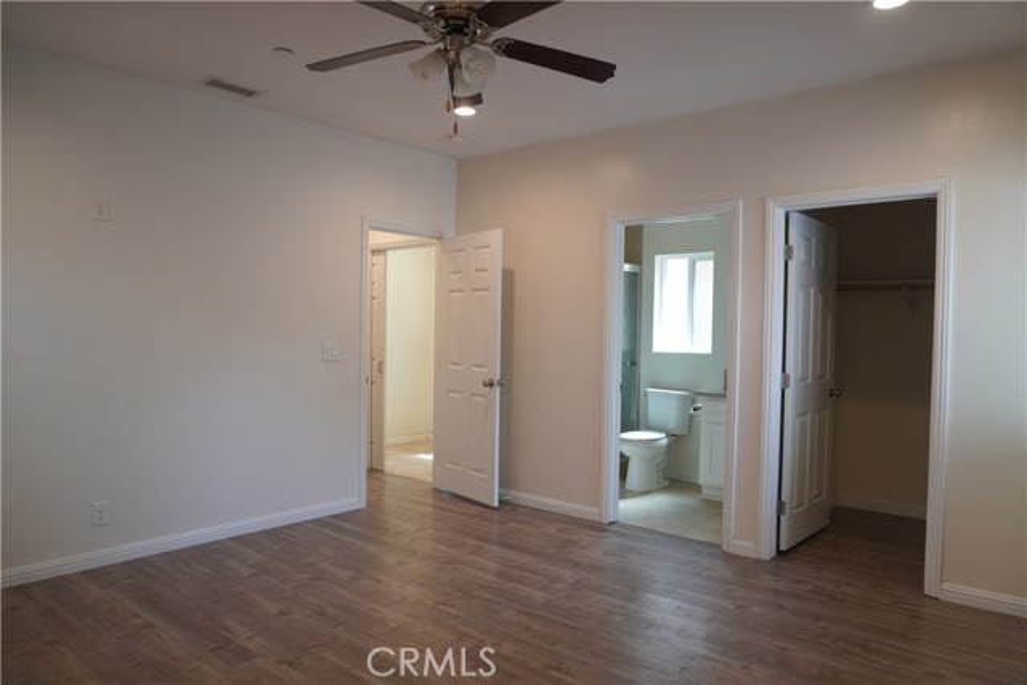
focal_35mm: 26
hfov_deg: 70.4
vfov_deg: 50.4
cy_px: 342
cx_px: 514
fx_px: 728
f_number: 4
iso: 800
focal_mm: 17
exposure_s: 1/160
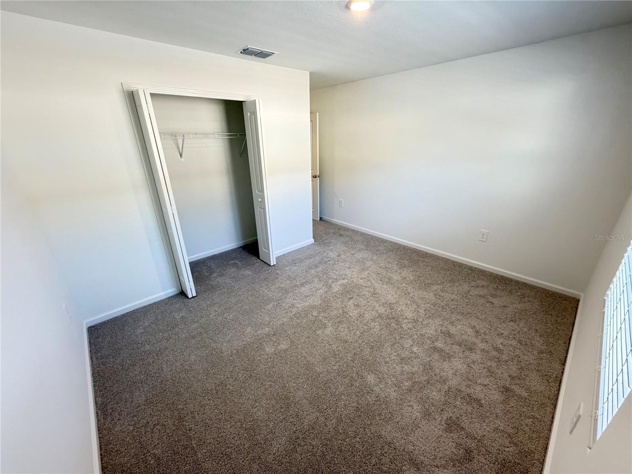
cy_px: 237
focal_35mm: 14
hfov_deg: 102.1
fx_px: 256
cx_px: 316
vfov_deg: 85.7
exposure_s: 1/60
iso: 320
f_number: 2.2
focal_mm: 2.22
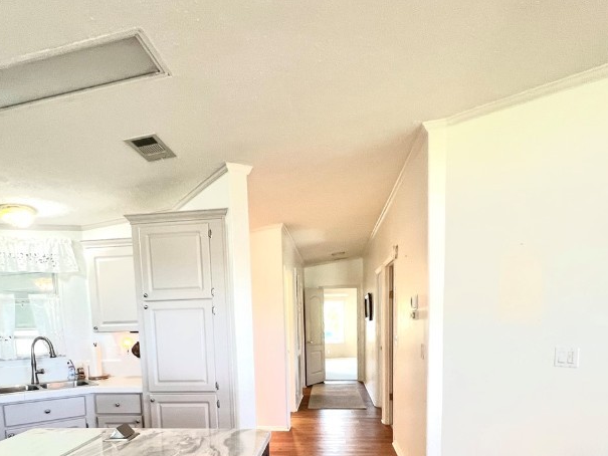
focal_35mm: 22
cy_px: 368
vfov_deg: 56.5
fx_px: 386
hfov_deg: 76.3
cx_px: 284
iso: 160
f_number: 1.8
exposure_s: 1/60
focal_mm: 1.57
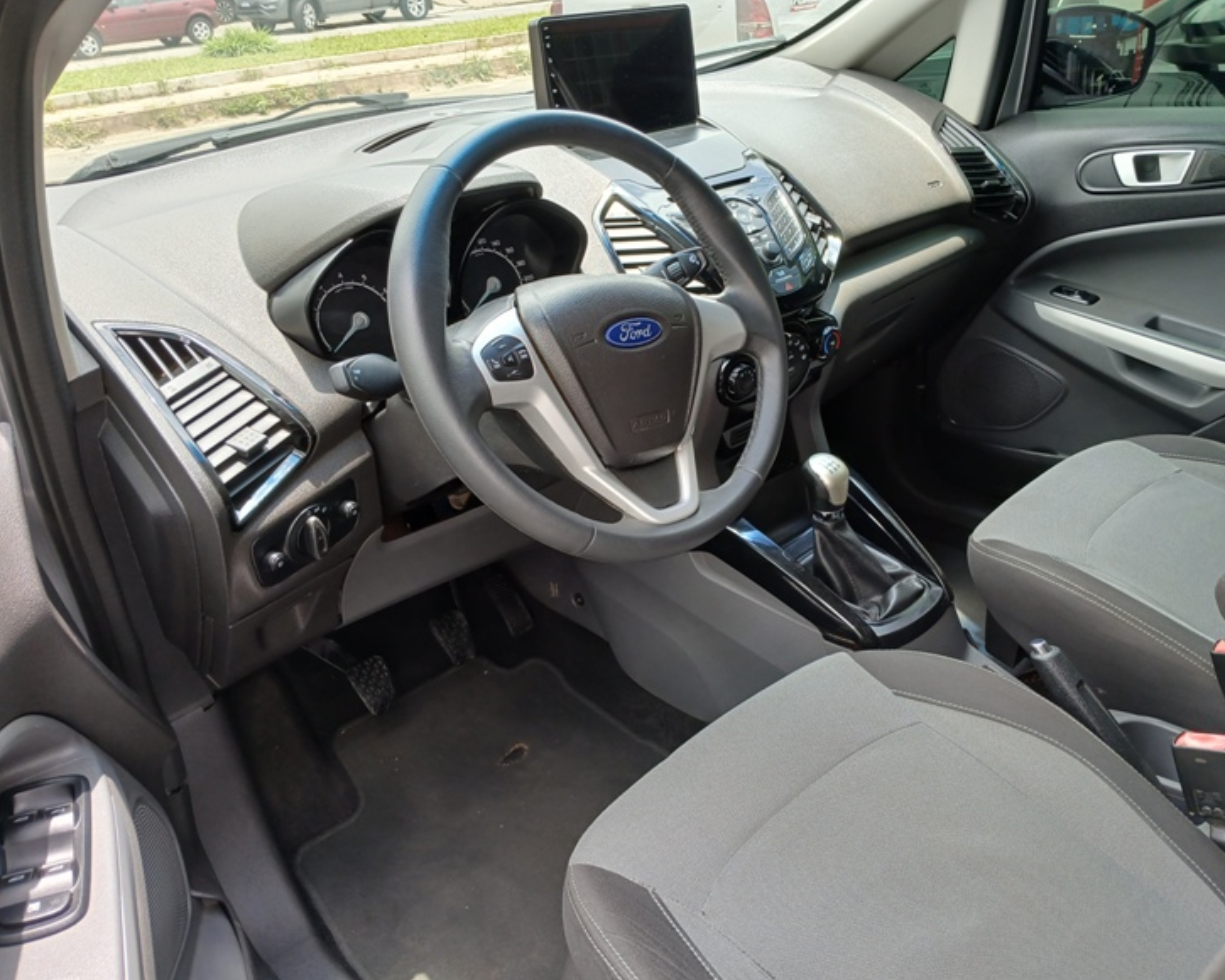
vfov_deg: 51.5
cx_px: 666
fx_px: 1015
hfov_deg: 62.1
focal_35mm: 28
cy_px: 487
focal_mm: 3.98
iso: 25
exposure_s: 1/60
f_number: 1.8
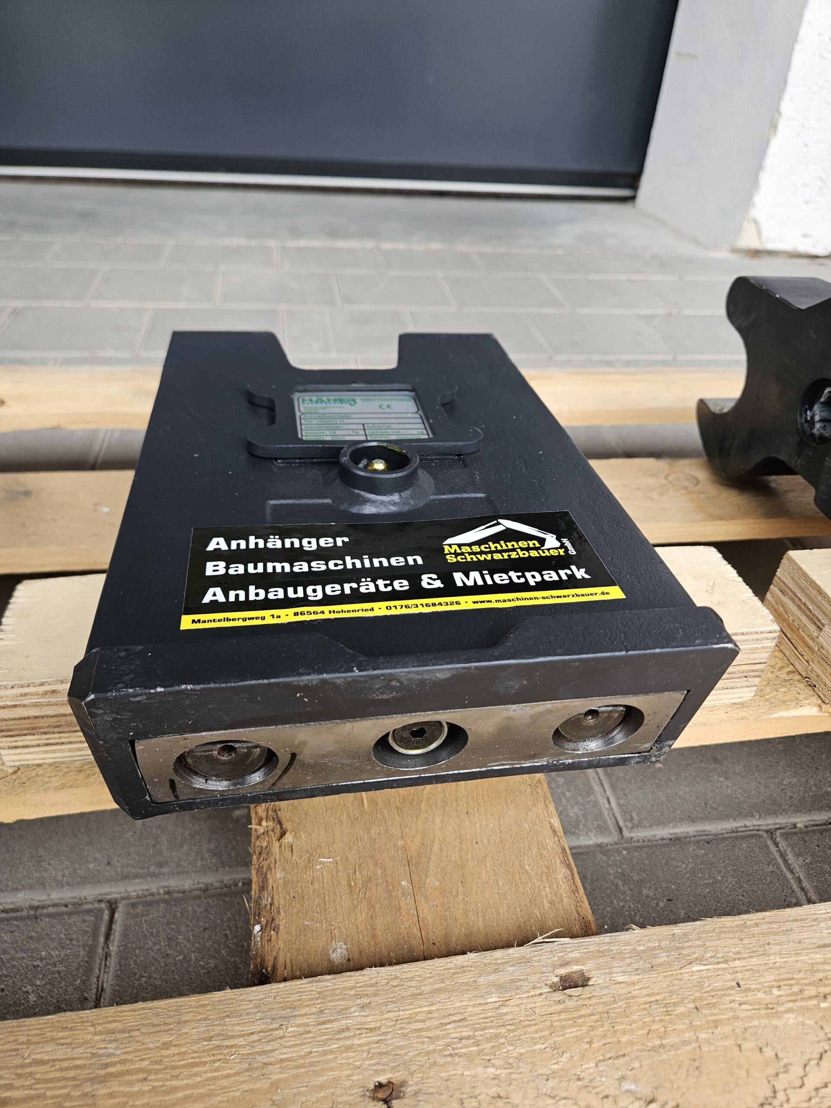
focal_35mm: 23
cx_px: 416
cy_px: 554
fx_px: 736
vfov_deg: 73.9
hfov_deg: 58.9
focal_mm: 5.4
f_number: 1.8
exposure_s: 1/180
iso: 64
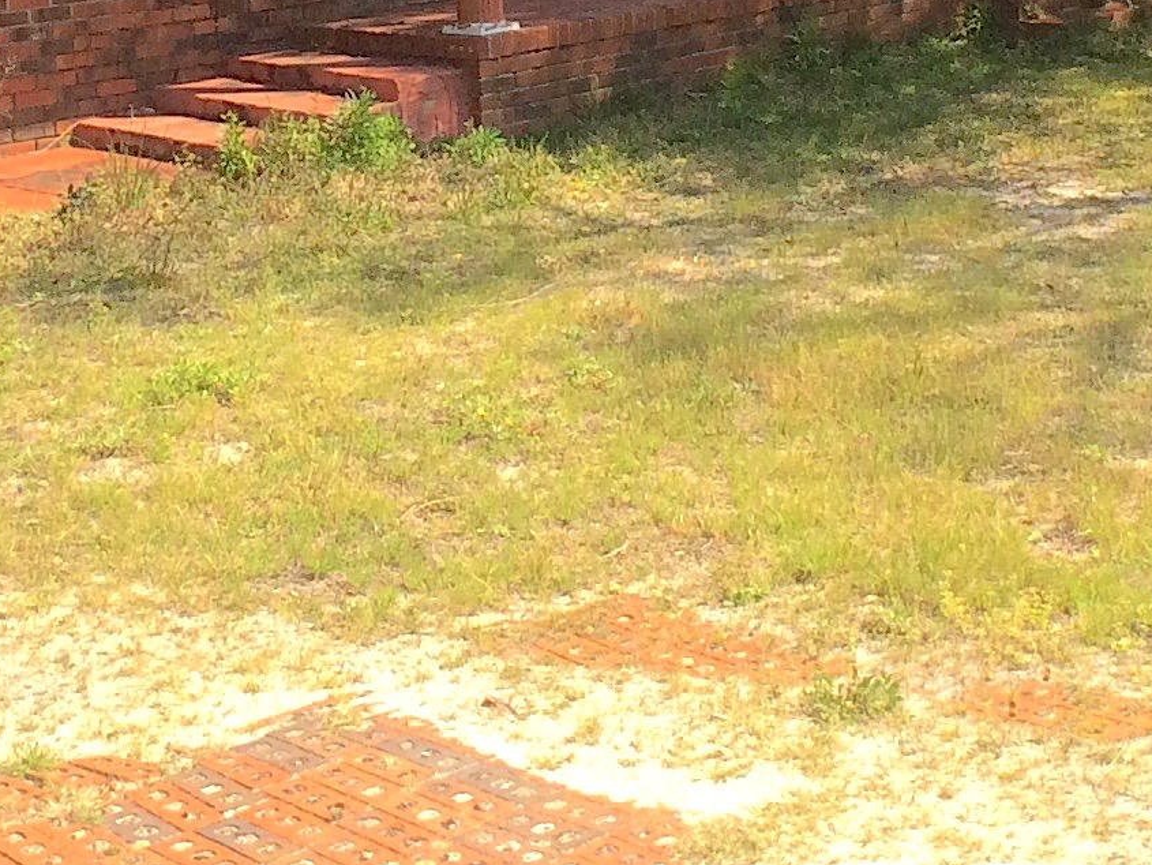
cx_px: 509
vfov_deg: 14.4
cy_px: -278
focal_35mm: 98
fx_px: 3262
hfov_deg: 20.0
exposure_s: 1/880
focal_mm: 3.3
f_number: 2.4
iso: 32
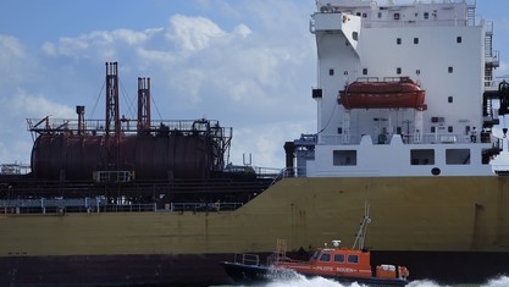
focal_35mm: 211
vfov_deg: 5.8
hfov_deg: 10.2
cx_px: 255
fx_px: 2849
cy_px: 162
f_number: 5.6
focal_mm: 200
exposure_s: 1/640
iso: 200
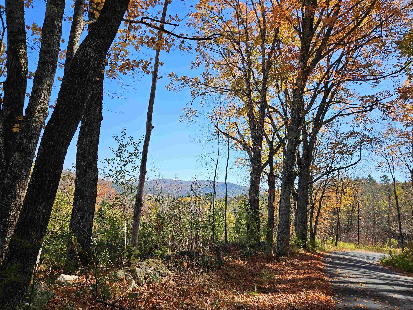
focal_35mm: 23
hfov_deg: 73.9
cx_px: 206
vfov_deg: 58.9
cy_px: 155
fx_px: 274
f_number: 1.8
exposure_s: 1/1120
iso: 25
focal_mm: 5.4
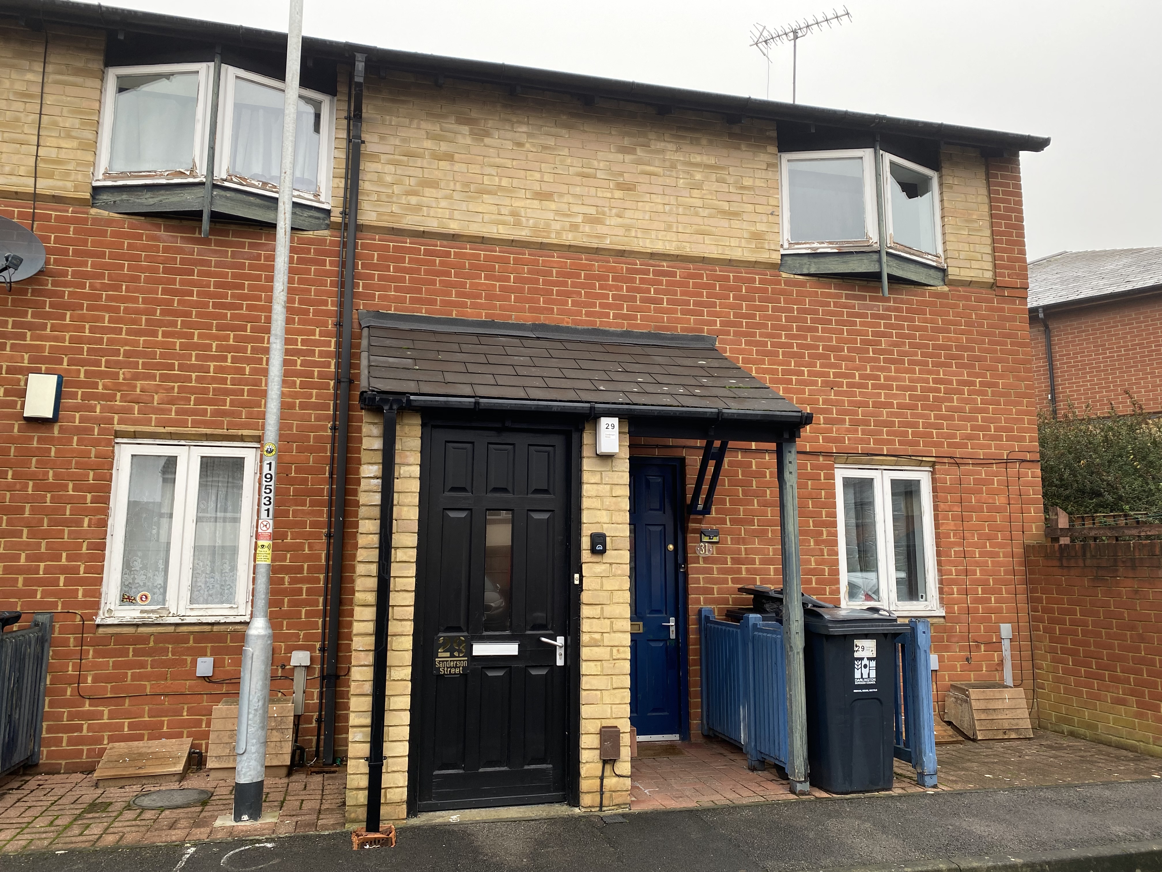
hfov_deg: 67.3
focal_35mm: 26
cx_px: 581
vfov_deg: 53.1
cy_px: 436
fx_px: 873
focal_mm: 4.25
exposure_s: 1/121
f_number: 1.8
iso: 64
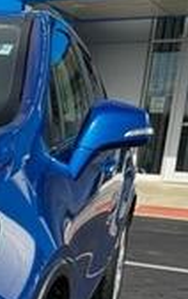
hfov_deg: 13.3
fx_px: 671
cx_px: -213
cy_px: 272
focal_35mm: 82
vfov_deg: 24.4
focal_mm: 5.7
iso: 50
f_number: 1.5
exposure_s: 1/3460
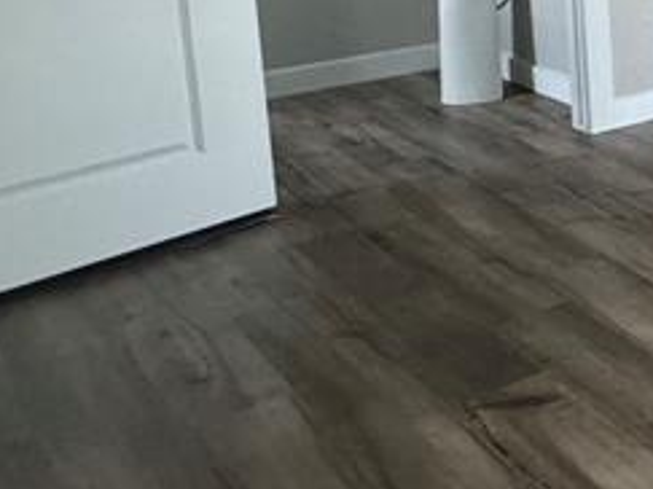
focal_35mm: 59
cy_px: -93
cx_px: 1196
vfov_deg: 22.8
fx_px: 1112
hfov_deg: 21.1
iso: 320
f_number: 2.2
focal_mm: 2.22
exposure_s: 1/61
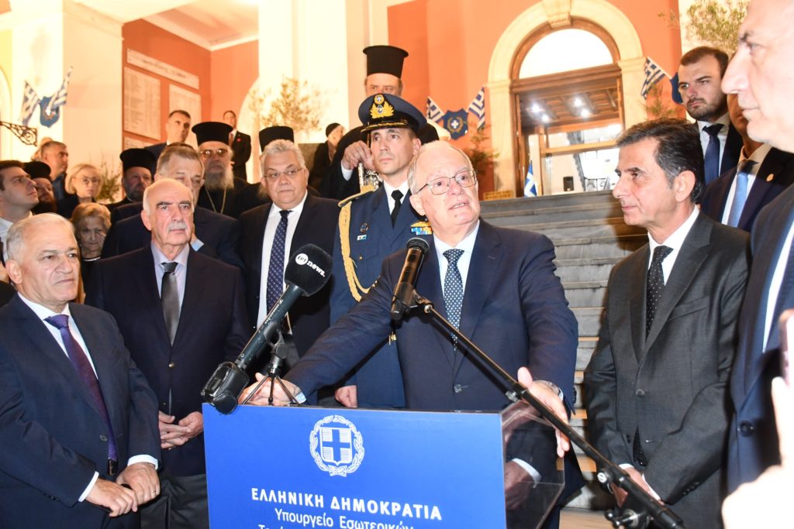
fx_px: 662
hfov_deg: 61.9
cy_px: 264
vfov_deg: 43.6
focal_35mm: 30
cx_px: 397
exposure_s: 1/60
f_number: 3.5
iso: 3600
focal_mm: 20
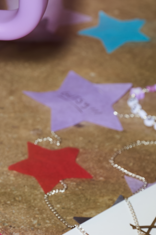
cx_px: -54
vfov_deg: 8.1
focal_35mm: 252
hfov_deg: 5.4
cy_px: -1
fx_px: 1638
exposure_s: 1/1.59
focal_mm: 70
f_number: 5.6
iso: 64
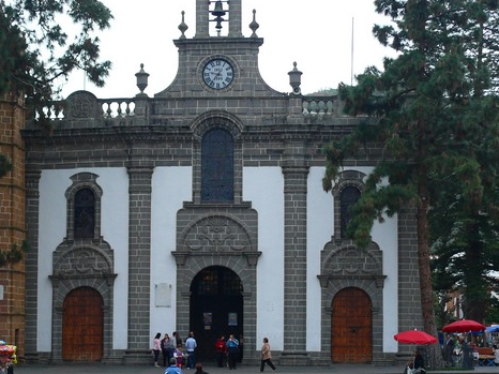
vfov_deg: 22.2
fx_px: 951
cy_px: 236
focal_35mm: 66
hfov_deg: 29.2
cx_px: 177
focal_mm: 8.7
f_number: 2.8
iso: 100
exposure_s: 1/60
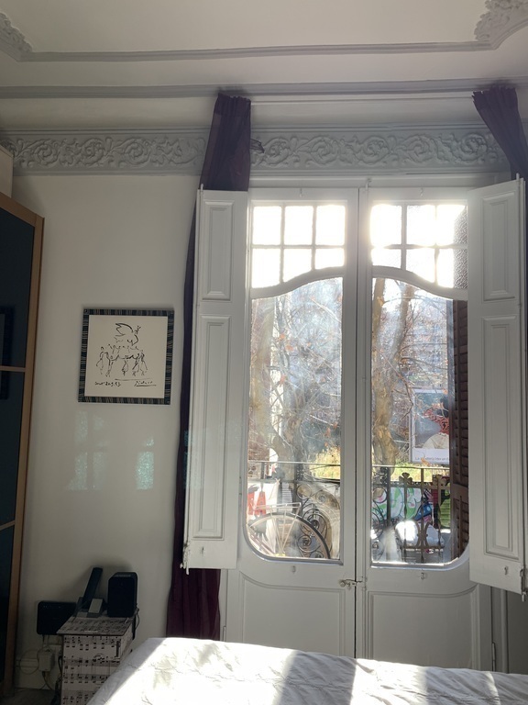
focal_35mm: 26
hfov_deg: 53.1
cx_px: 264
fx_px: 529
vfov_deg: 67.3
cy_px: 352
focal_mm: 4.25
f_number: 1.8
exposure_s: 1/263
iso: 25
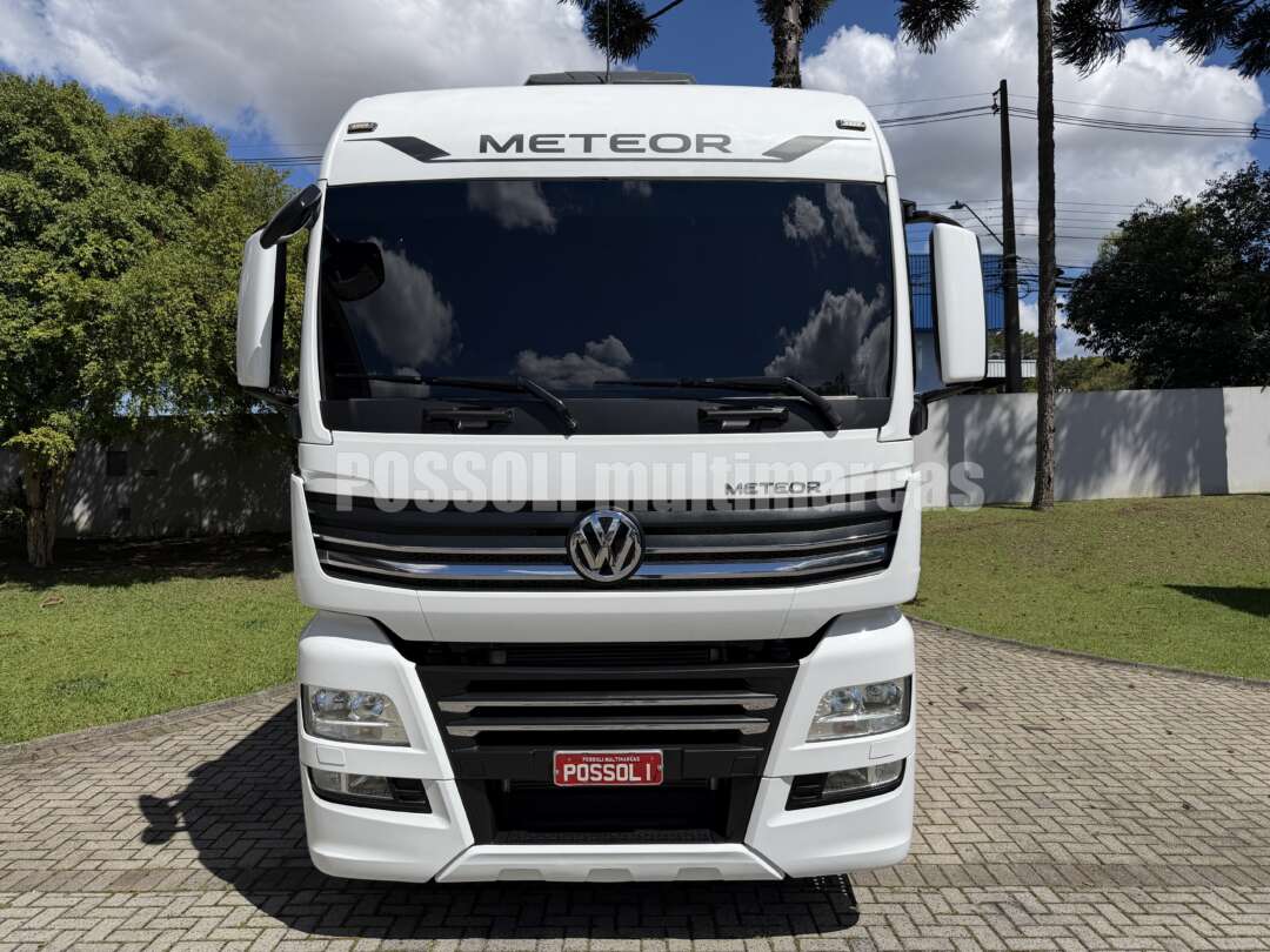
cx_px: 635
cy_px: 476
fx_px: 881
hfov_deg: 71.6
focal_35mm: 24
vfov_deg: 56.8
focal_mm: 6.76
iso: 80
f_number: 1.78
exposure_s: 1/9091
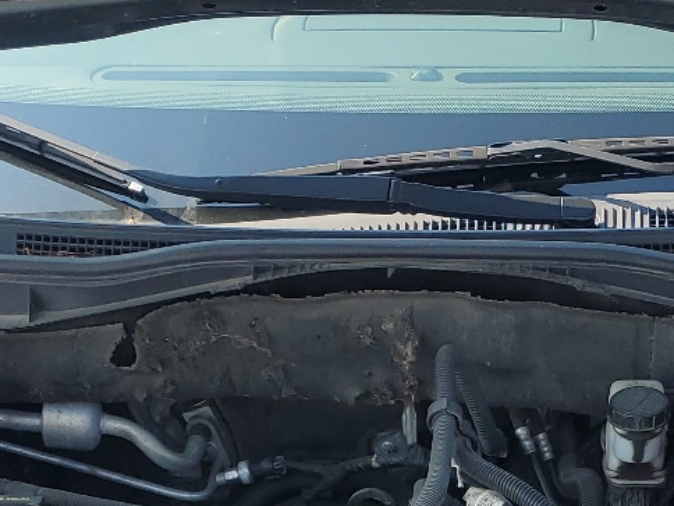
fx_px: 1674
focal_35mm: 86
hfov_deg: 22.6
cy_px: 701
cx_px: 479
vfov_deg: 16.1
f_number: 1.5
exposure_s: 1/1111
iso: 50
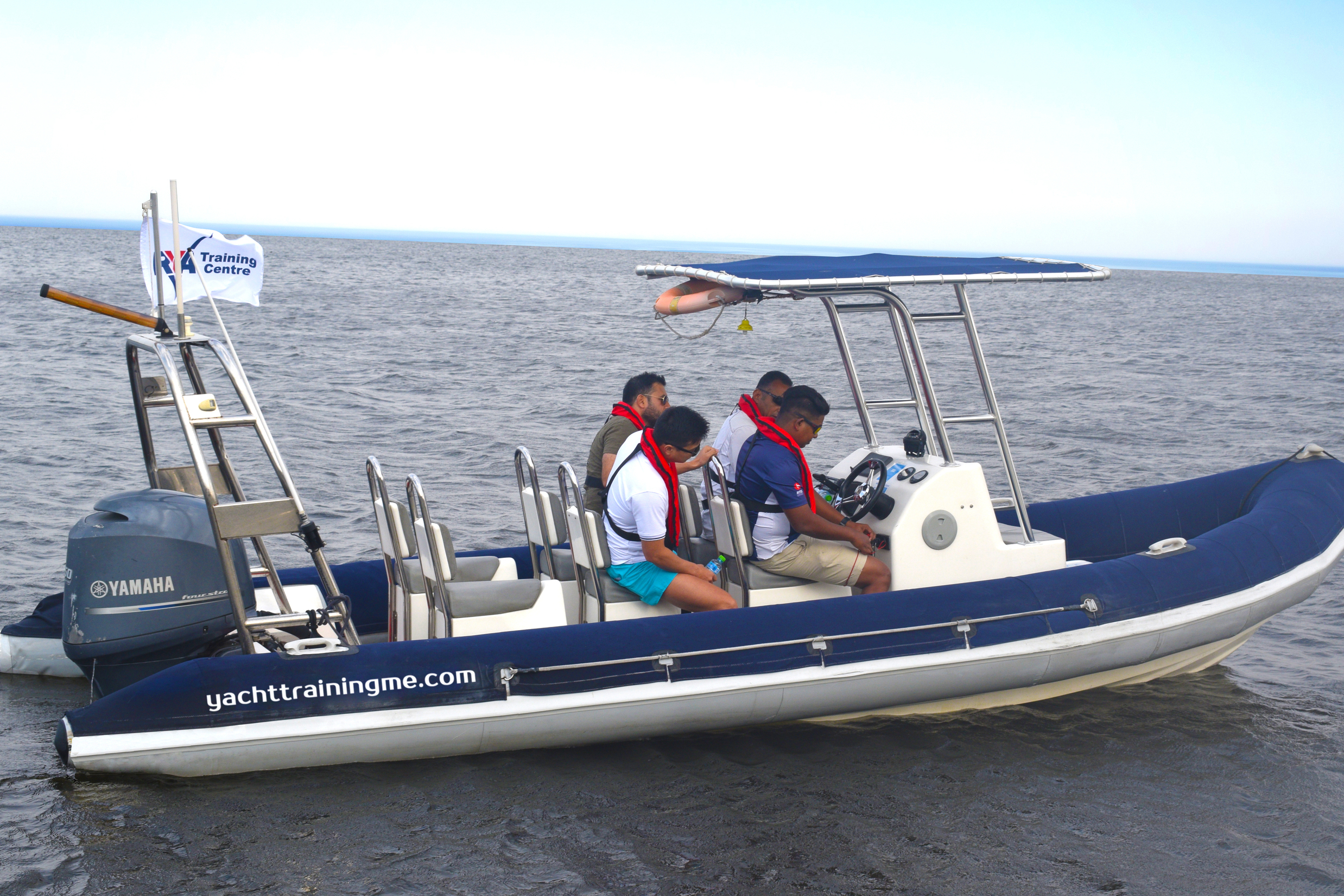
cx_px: 729
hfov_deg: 31.6
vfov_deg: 21.4
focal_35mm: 64
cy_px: 422
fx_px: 2375
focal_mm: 35
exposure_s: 1/250
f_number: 8
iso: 200
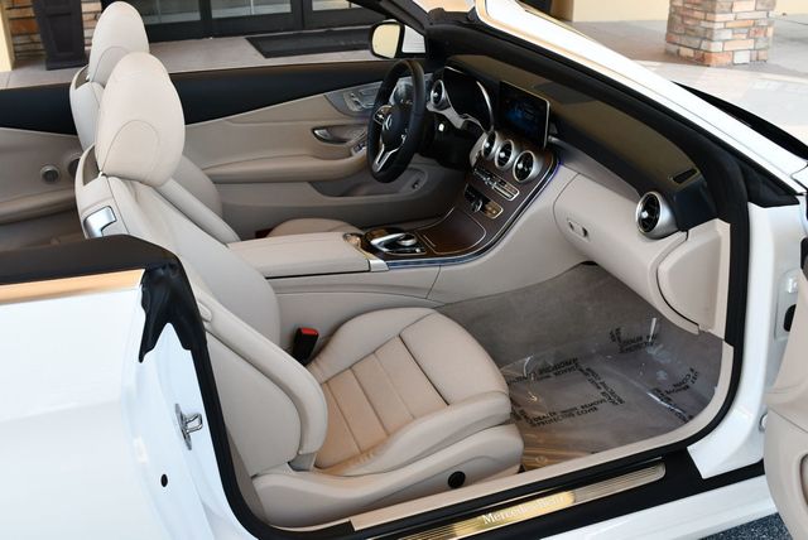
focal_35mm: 36
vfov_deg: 36.9
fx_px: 809
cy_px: 270
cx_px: 404
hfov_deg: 53.1
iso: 400
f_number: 5
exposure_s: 1/250
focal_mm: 18
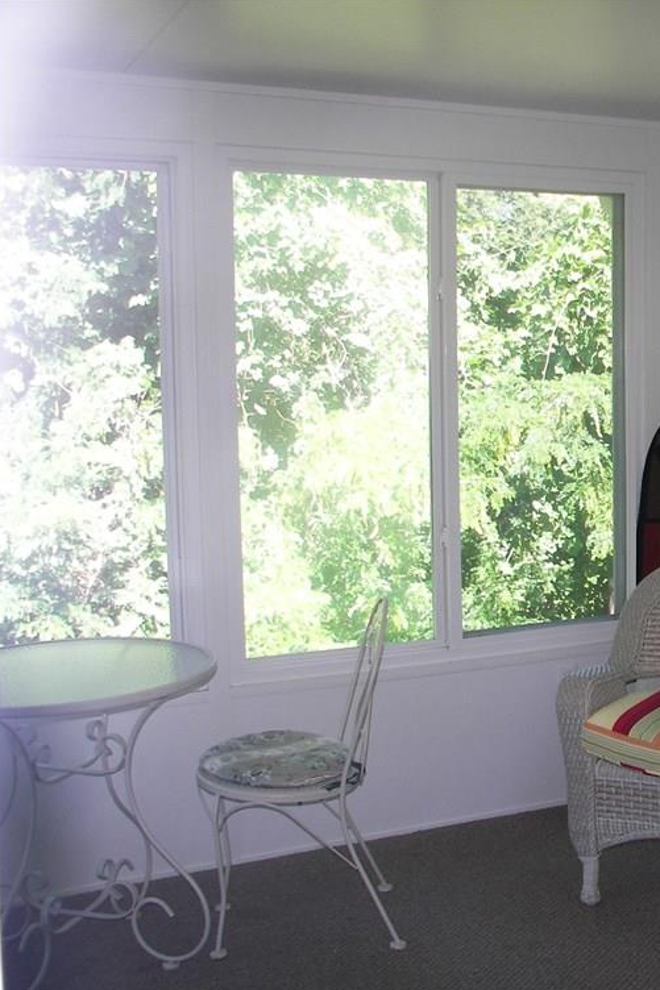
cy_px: 503
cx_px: 663
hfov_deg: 25.2
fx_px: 1403
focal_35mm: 51
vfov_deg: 38.9
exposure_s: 1/40
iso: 50
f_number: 2.8
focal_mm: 6
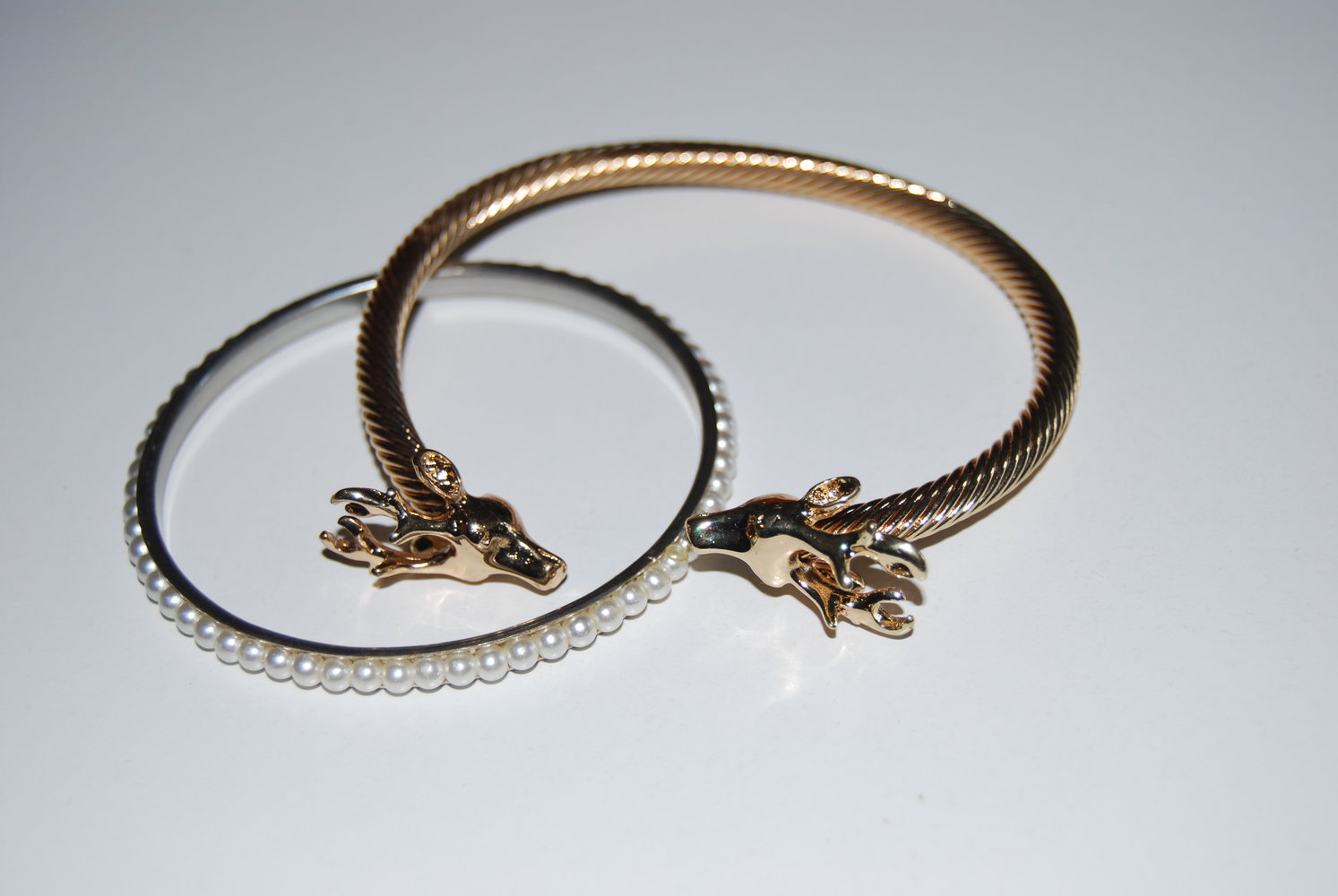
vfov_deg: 21.6
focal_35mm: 63
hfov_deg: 31.8
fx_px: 2345
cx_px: 669
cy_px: 448
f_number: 5.3
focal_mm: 42
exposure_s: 1/60
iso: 200
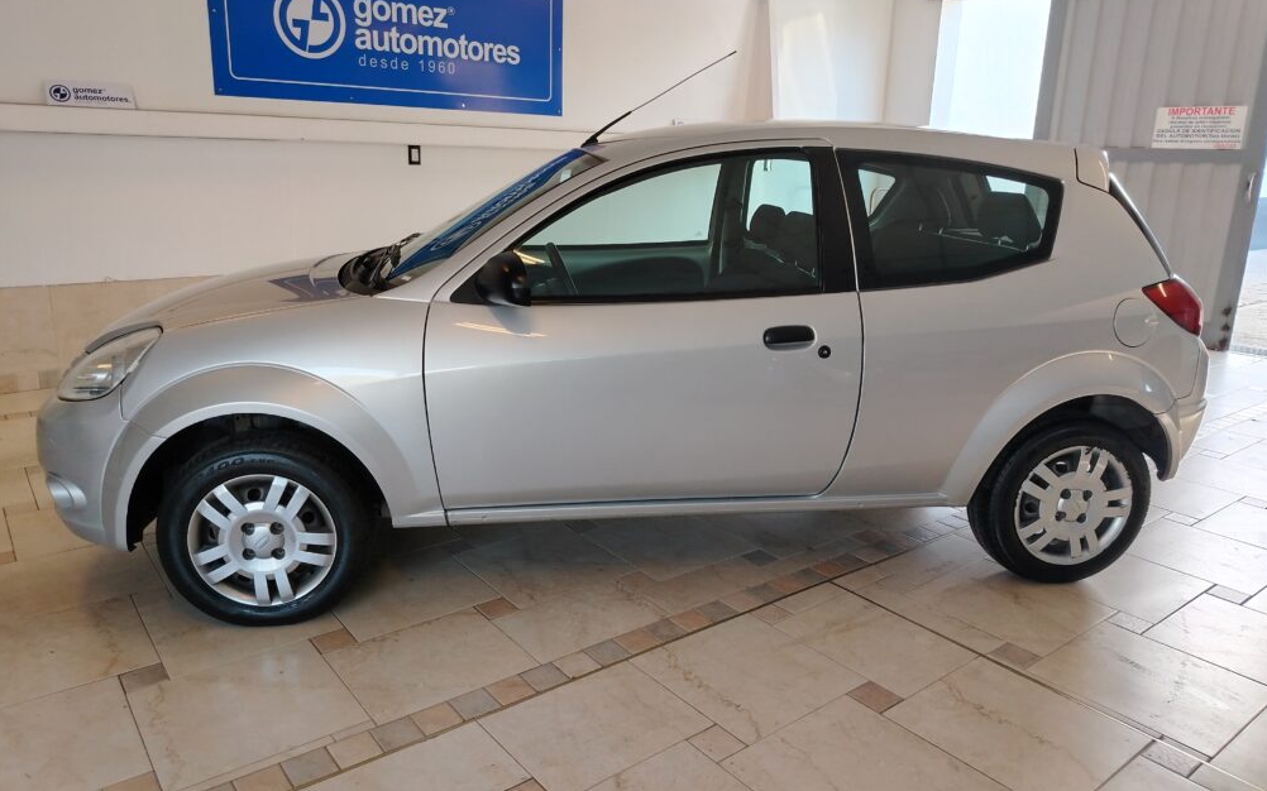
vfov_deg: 47.6
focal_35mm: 26
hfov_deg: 70.4
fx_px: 898
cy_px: 389
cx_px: 623
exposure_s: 1/100
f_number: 1.75
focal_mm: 5.25
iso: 369
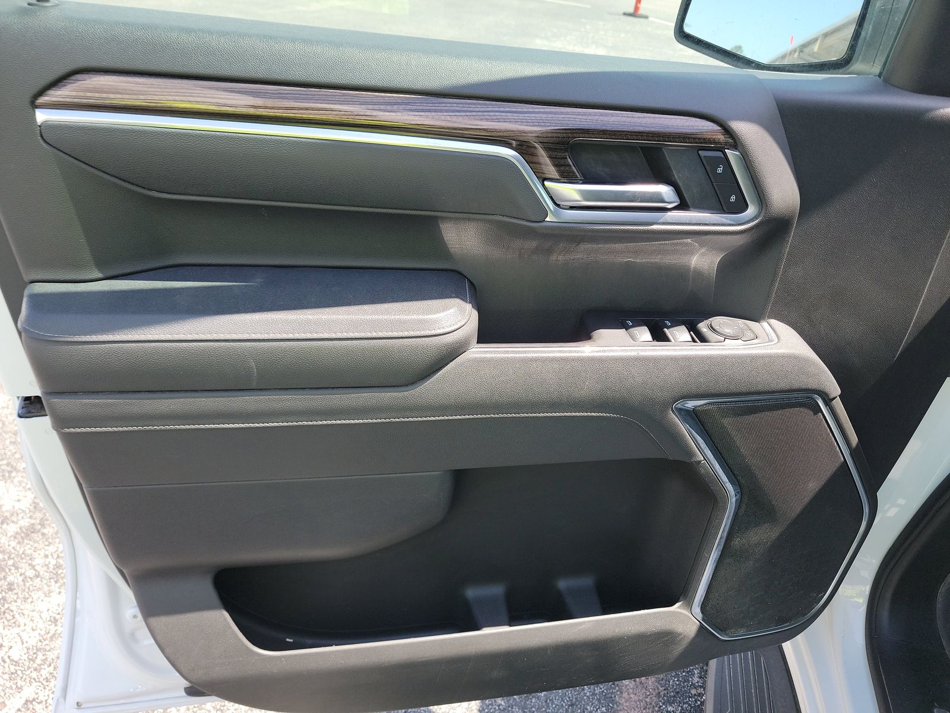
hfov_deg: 71.6
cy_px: 356
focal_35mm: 24
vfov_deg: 56.8
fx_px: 659
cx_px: 475
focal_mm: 6.7
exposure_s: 1/148
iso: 50
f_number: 1.8
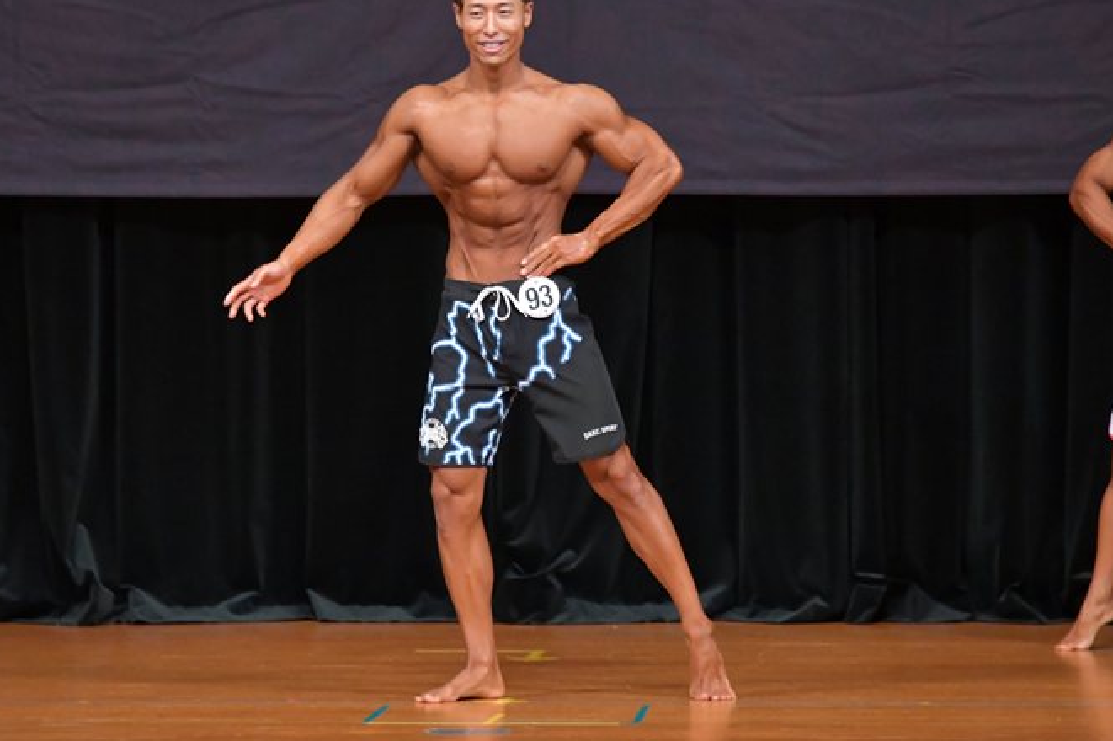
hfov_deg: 6.2
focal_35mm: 334
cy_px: 320
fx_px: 10321
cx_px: 503
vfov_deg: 4.1
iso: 5000
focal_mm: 190
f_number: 5.6
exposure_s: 1/400
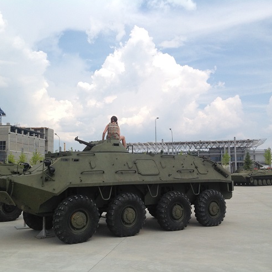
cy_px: 136
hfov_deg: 40.0
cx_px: 128
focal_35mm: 42
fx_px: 373
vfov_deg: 40.0
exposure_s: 1/2747
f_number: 2.4
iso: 50
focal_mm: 4.28
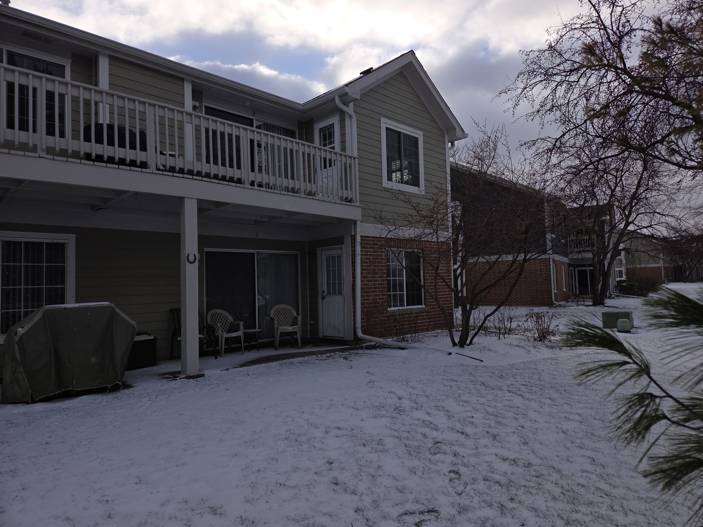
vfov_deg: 58.9
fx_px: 467
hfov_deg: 73.9
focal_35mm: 23
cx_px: 352
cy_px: 264
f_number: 1.8
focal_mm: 5.4
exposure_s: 1/1789
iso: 25
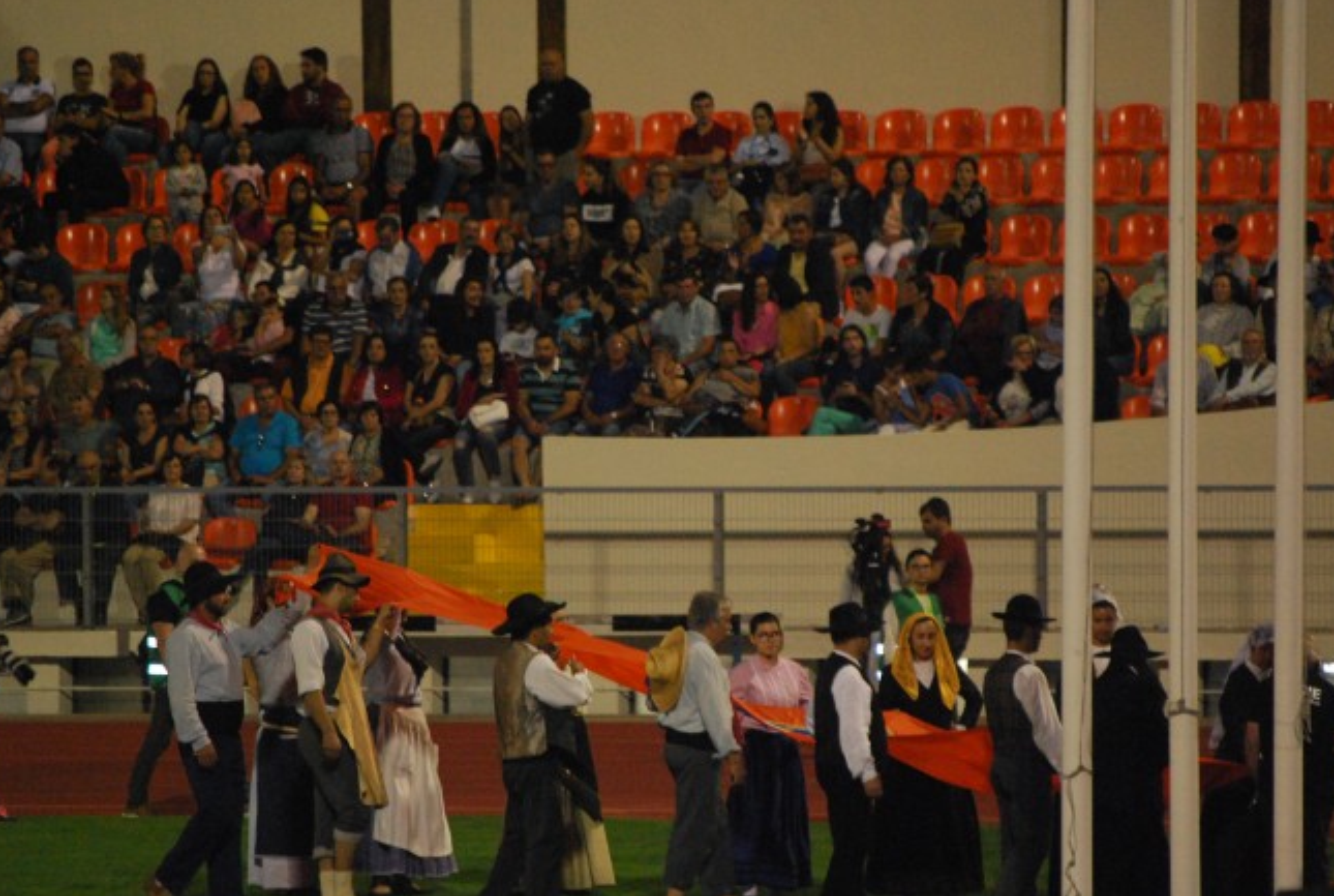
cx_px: 701
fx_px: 12439
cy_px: 510
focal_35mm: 335
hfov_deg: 6.1
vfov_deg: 4.1
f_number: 5.6
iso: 1600
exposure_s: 1/60
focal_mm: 180
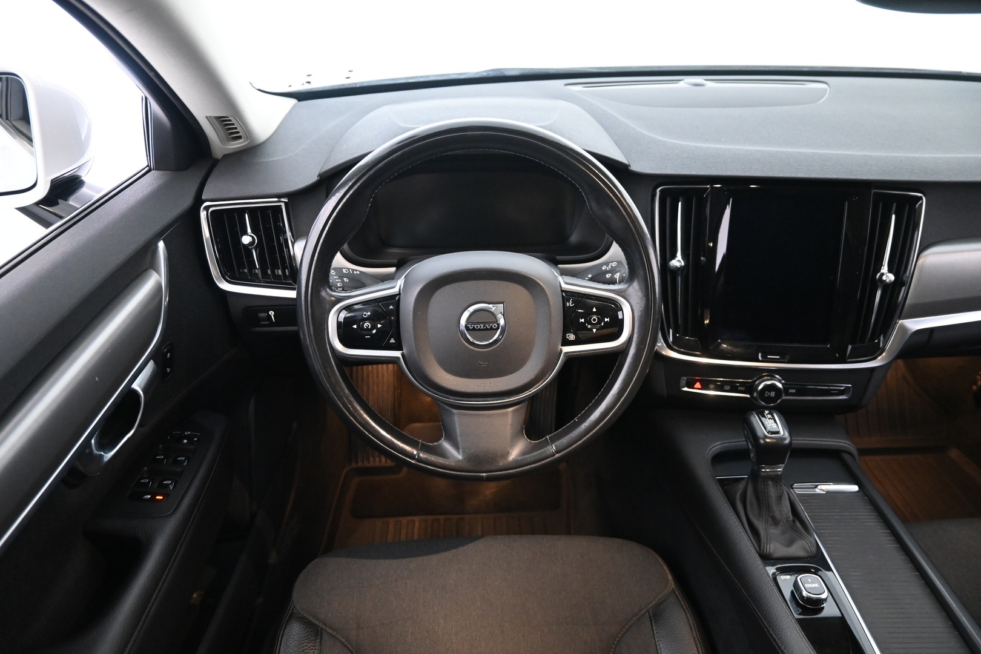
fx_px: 654
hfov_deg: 73.7
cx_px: 490
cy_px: 327
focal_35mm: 24
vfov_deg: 53.1
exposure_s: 1/25
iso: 3600
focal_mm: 16
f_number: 3.5
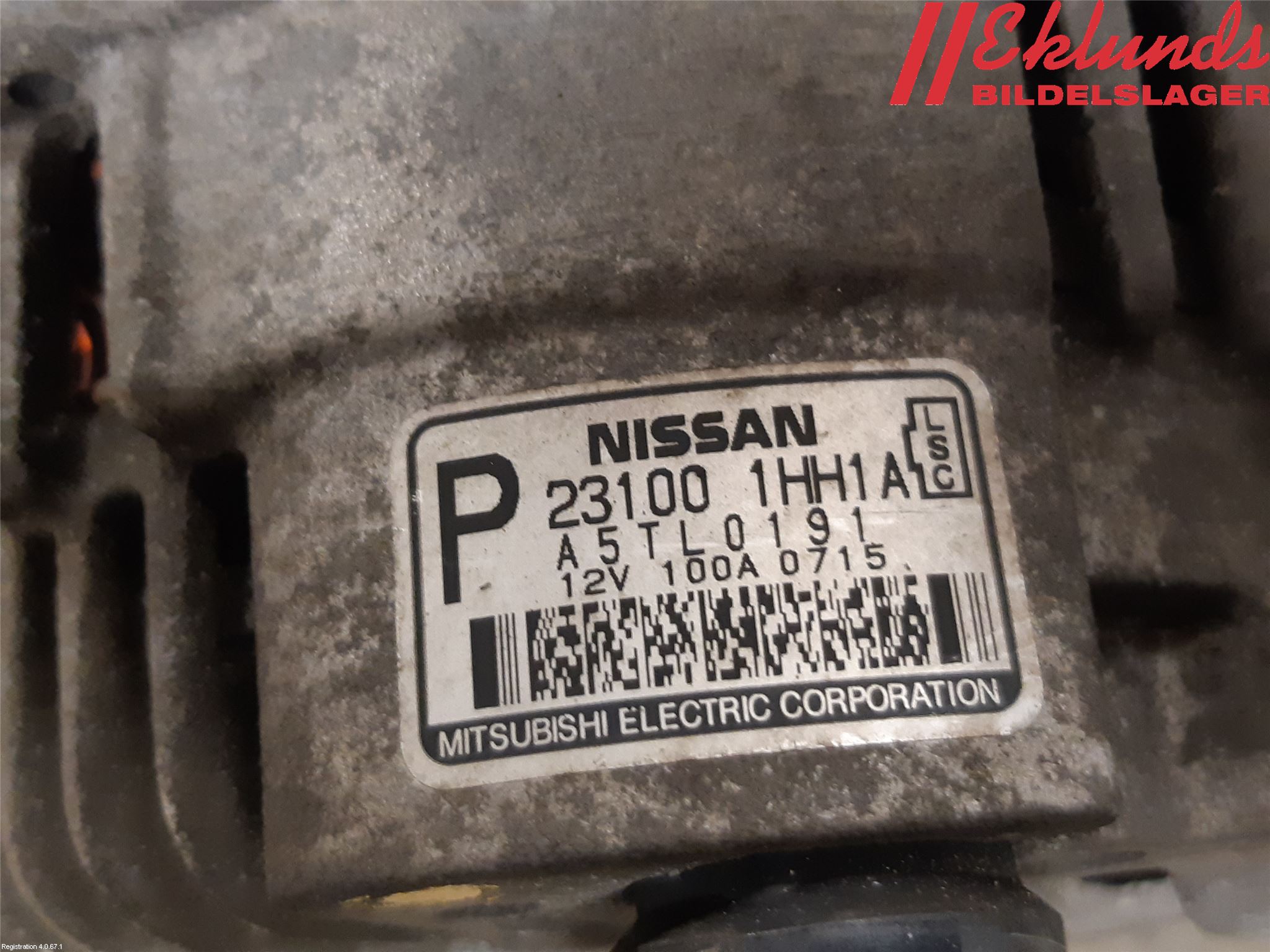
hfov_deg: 67.3
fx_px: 954
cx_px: 635
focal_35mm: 26
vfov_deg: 53.1
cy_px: 476
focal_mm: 3.93
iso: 250
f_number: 1.7
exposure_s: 1/50
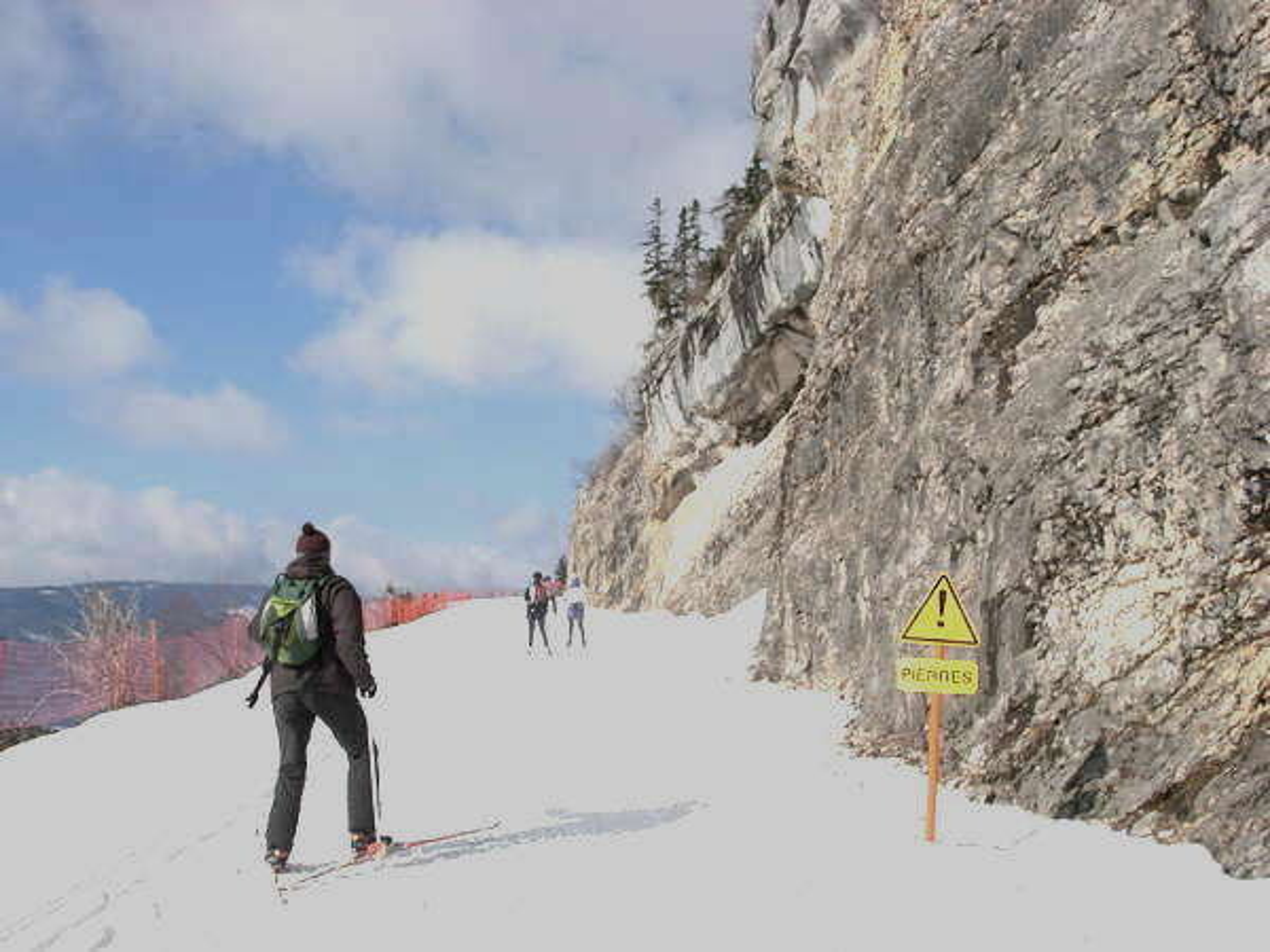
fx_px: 1394
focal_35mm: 38
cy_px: 476
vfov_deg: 37.7
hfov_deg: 49.0
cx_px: 635
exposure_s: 1/966
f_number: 4.9
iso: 79
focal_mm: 6.3
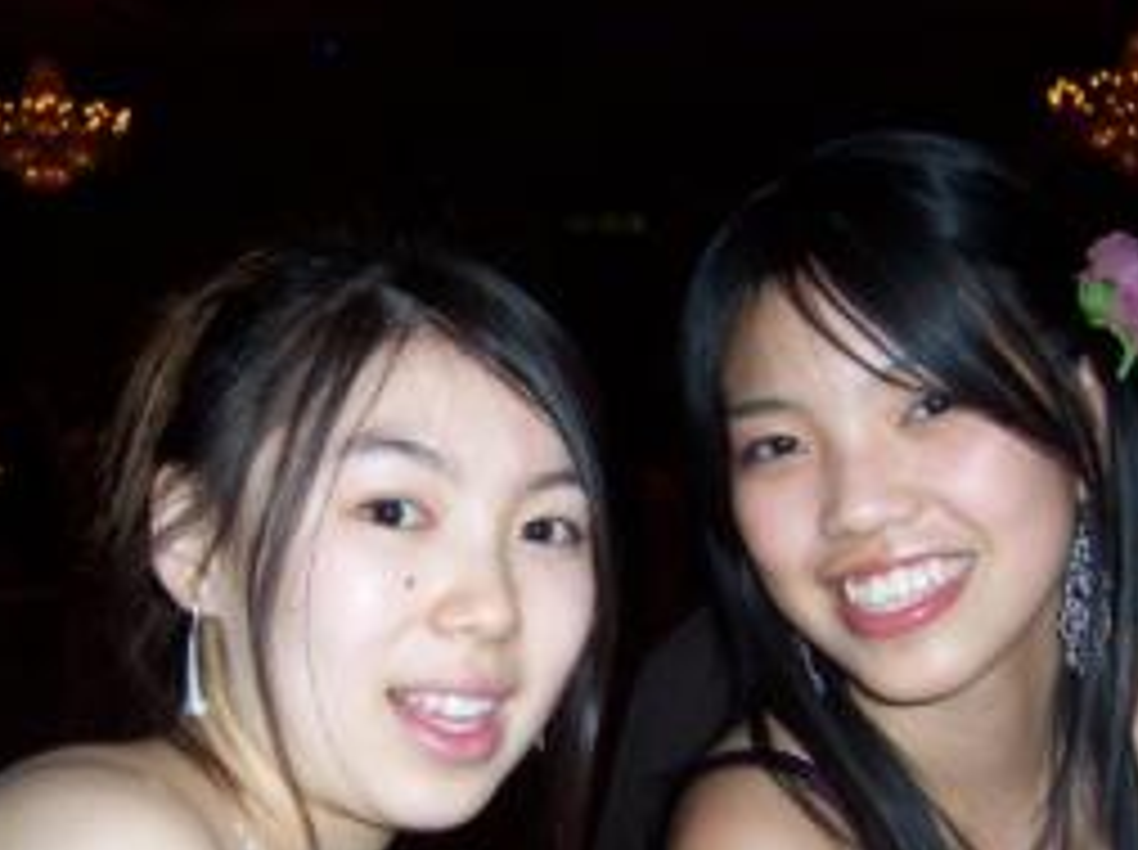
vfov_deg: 25.4
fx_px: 1871
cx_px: 562
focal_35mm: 57
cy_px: 598
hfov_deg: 33.8
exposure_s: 1/60
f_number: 2.8
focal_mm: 5.6
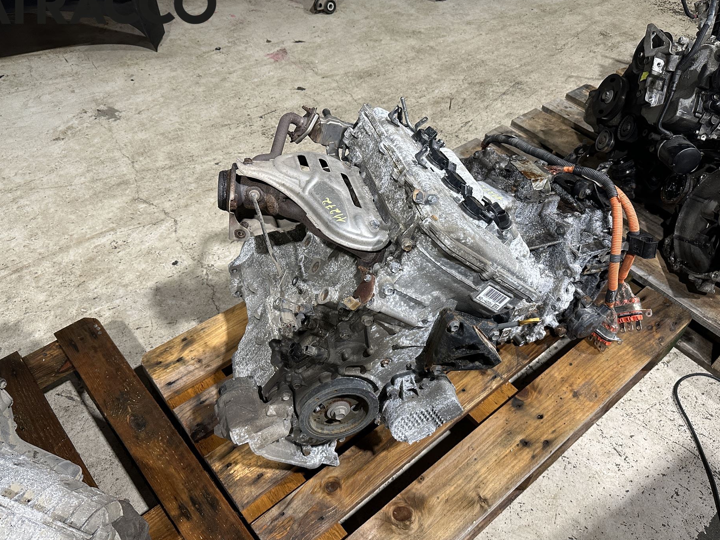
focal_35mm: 27
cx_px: 378
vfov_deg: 51.3
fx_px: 562
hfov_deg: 65.3
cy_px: 285
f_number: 1.78
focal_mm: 6.86
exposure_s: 1/100
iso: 200
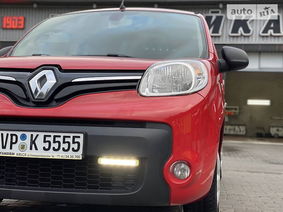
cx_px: 142
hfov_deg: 36.8
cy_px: 106
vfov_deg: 28.0
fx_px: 425
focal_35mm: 52
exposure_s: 1/122
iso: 64
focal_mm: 6
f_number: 2
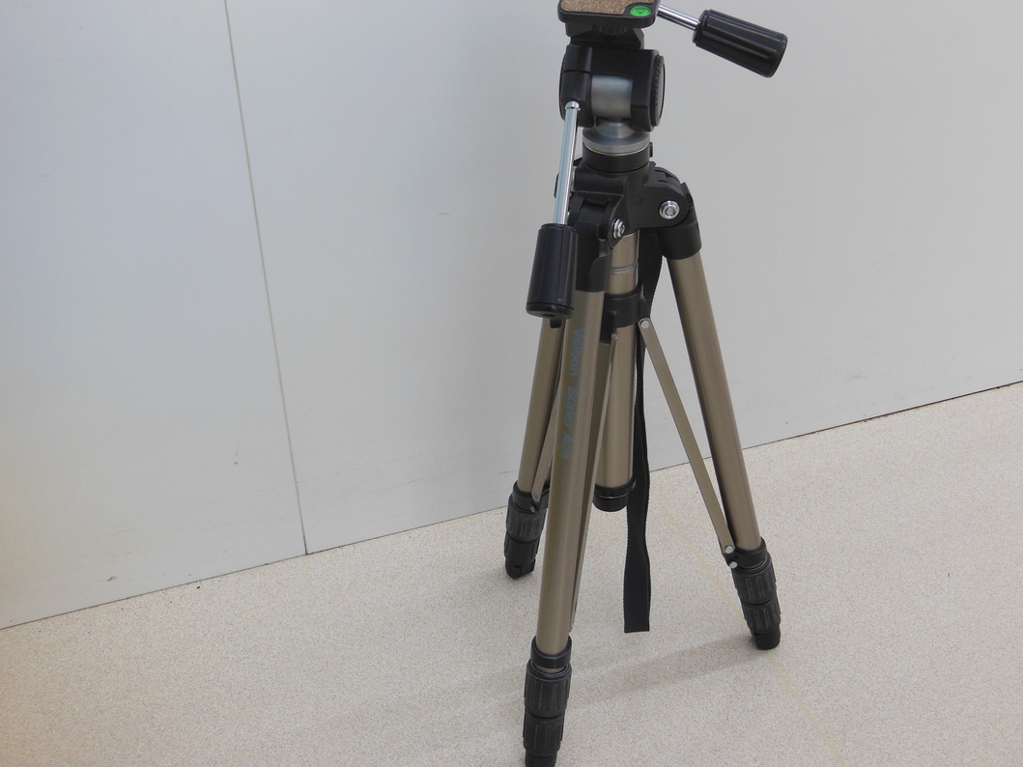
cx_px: 574
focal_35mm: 51
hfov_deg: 37.4
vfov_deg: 28.6
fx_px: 1507
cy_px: 375
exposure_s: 1/30
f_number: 4.4
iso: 160
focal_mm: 8
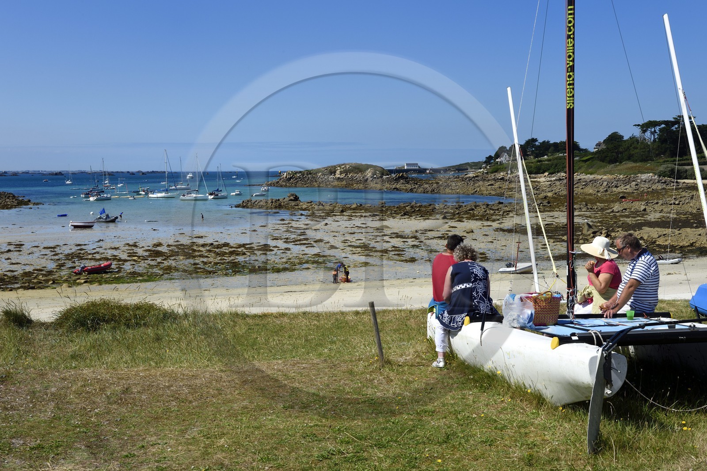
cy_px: 236
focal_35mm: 48
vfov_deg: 28.1
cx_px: 354
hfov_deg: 41.1
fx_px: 942
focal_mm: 48
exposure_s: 1/200
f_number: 16
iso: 200
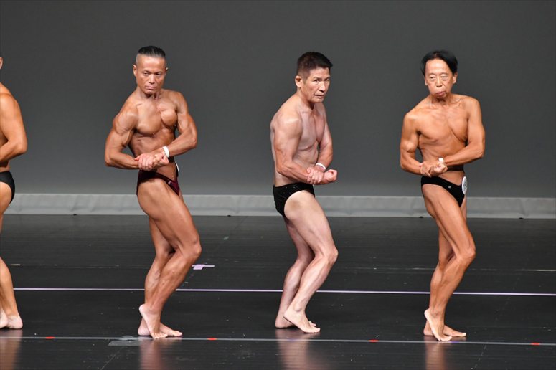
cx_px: 278
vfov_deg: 4.0
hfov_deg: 6.0
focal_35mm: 345
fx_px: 5326
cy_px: 185
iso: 4000
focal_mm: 230
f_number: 5.6
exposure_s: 1/400
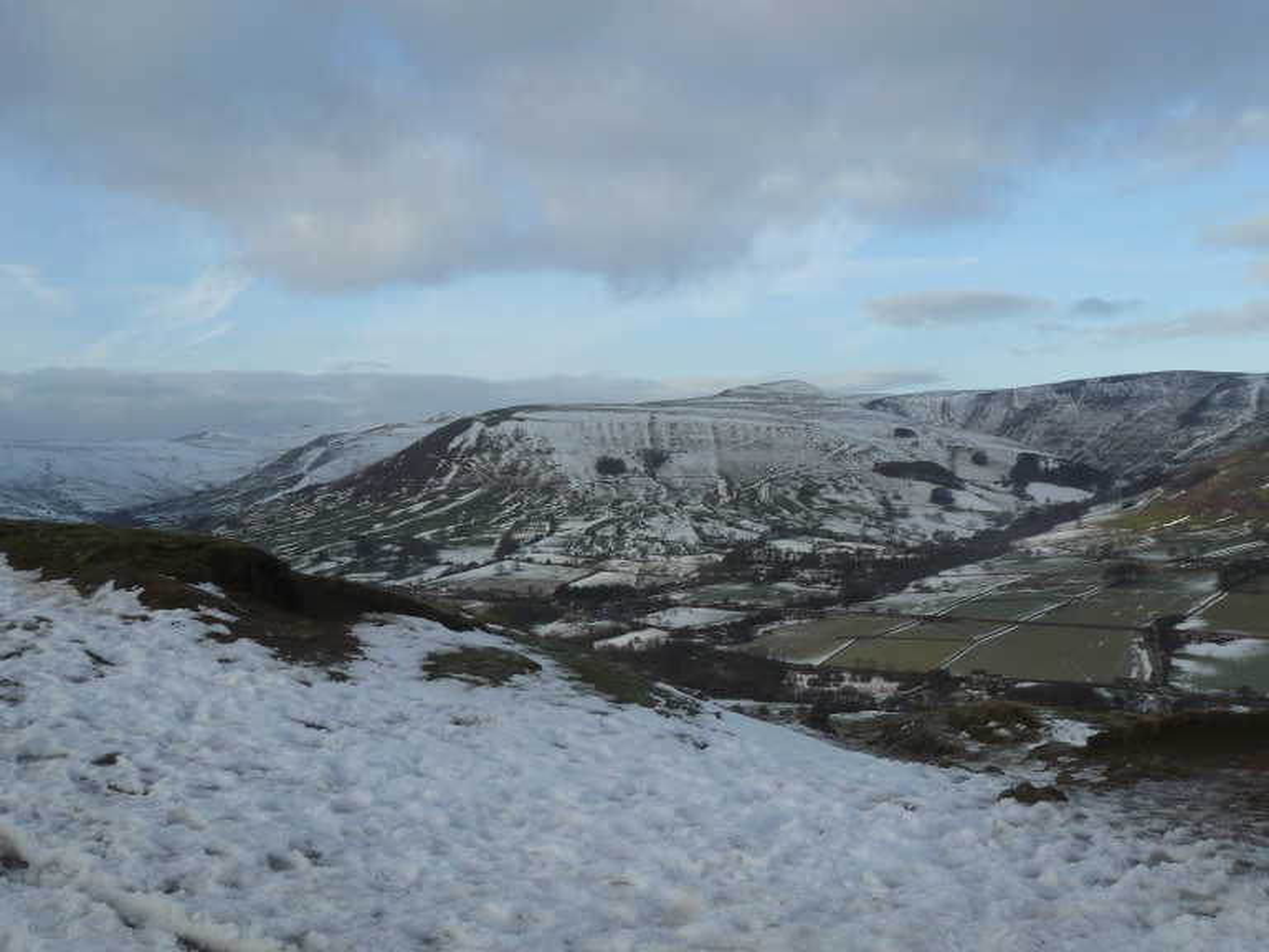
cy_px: 476
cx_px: 634
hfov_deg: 51.4
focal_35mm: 36
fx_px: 1320
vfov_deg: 39.7
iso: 100
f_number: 5.6
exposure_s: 1/320
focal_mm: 6
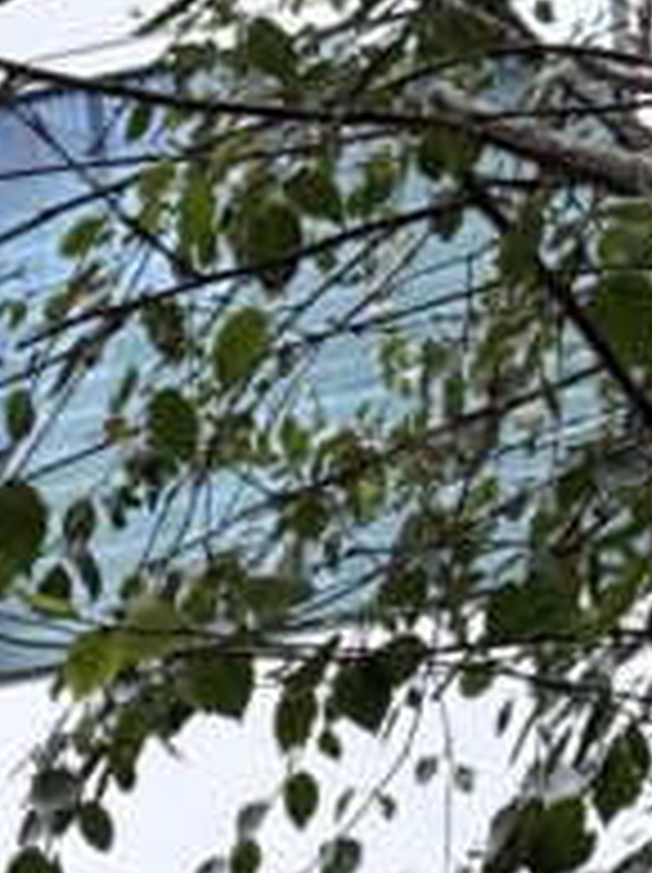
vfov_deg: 14.0
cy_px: 1530
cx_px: -40
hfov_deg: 11.5
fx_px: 3196
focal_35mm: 127
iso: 80
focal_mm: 6.86
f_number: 1.78
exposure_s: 1/900
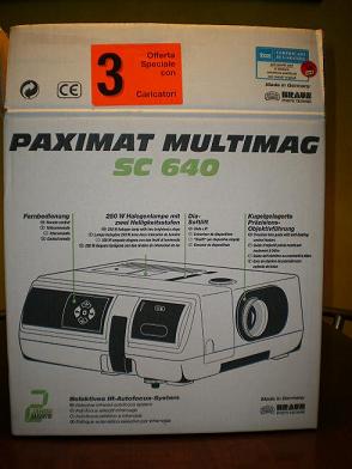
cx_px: 176
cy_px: 234
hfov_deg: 39.7
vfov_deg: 51.4
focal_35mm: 36
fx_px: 488
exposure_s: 1/50
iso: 100
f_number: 3.1
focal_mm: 6.3
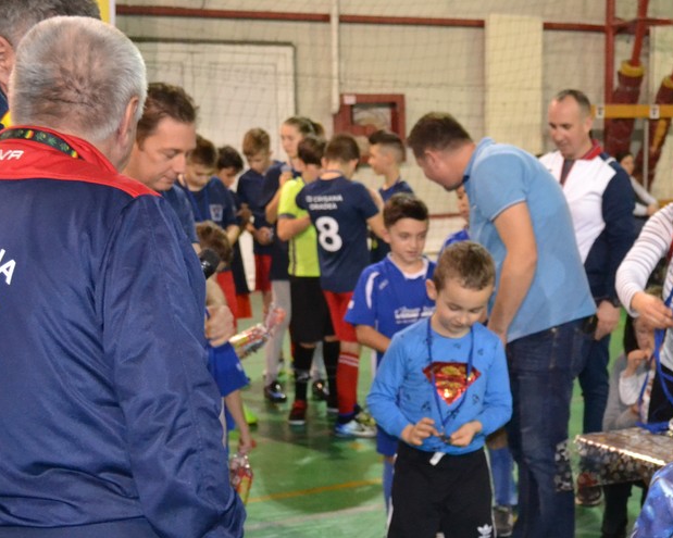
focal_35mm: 64
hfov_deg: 28.9
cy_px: 394
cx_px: 548
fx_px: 1275
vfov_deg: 23.6
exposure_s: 1/60
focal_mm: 22
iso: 2800
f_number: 4
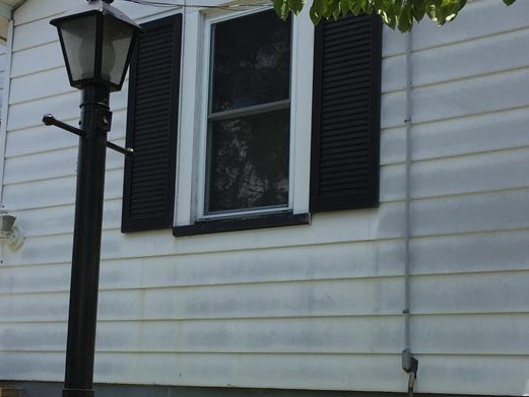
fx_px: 871
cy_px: 276
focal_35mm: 57
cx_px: 201
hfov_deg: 33.6
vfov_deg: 25.5
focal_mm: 4.15
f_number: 2.2
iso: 32
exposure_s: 1/1980
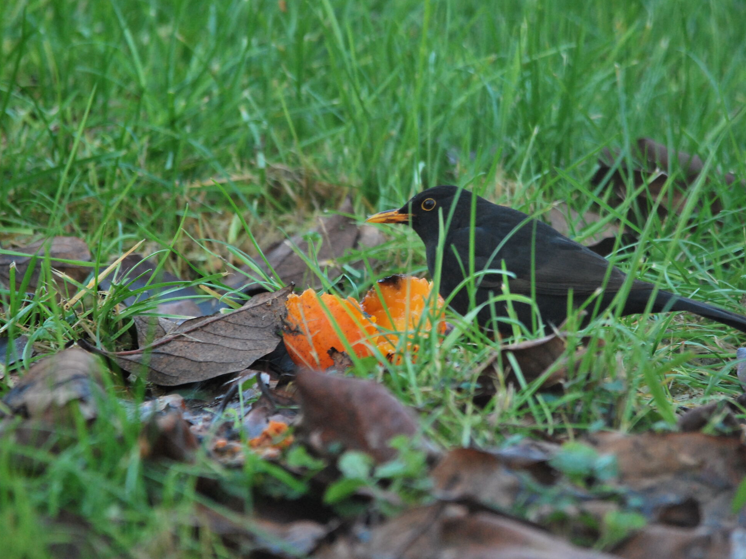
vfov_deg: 1.7
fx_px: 19179
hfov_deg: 2.2
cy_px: 265
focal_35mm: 890
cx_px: 412
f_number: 6.3
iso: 800
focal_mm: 500
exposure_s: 1/125
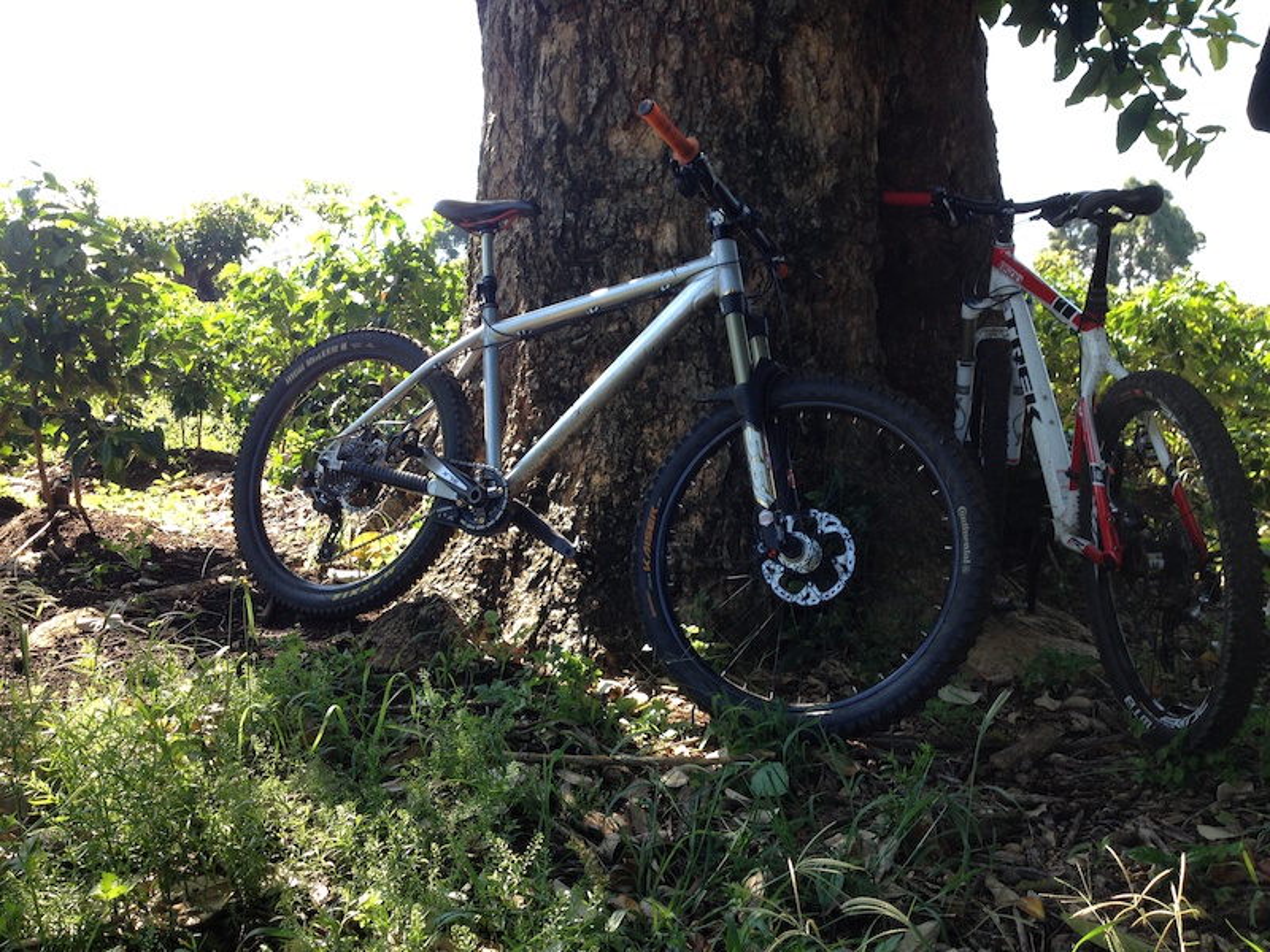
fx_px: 1284
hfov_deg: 52.6
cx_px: 635
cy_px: 476
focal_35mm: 35
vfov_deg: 40.7
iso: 50
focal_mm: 4.28
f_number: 2.4
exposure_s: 1/220
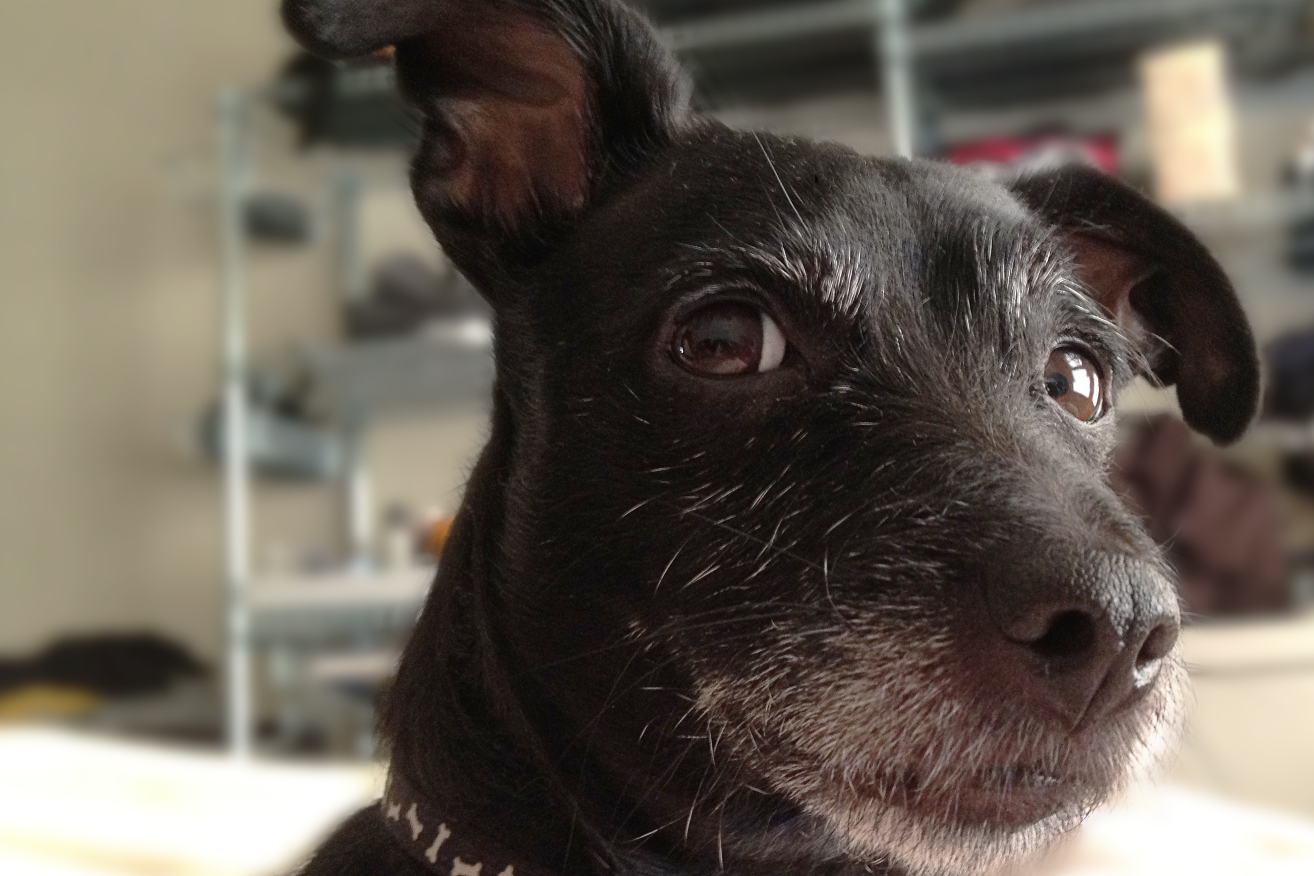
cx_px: 819
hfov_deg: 42.4
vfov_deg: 29.2
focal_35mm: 46
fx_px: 1679
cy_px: 480
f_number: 2.4
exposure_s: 1/20
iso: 200
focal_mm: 4.28
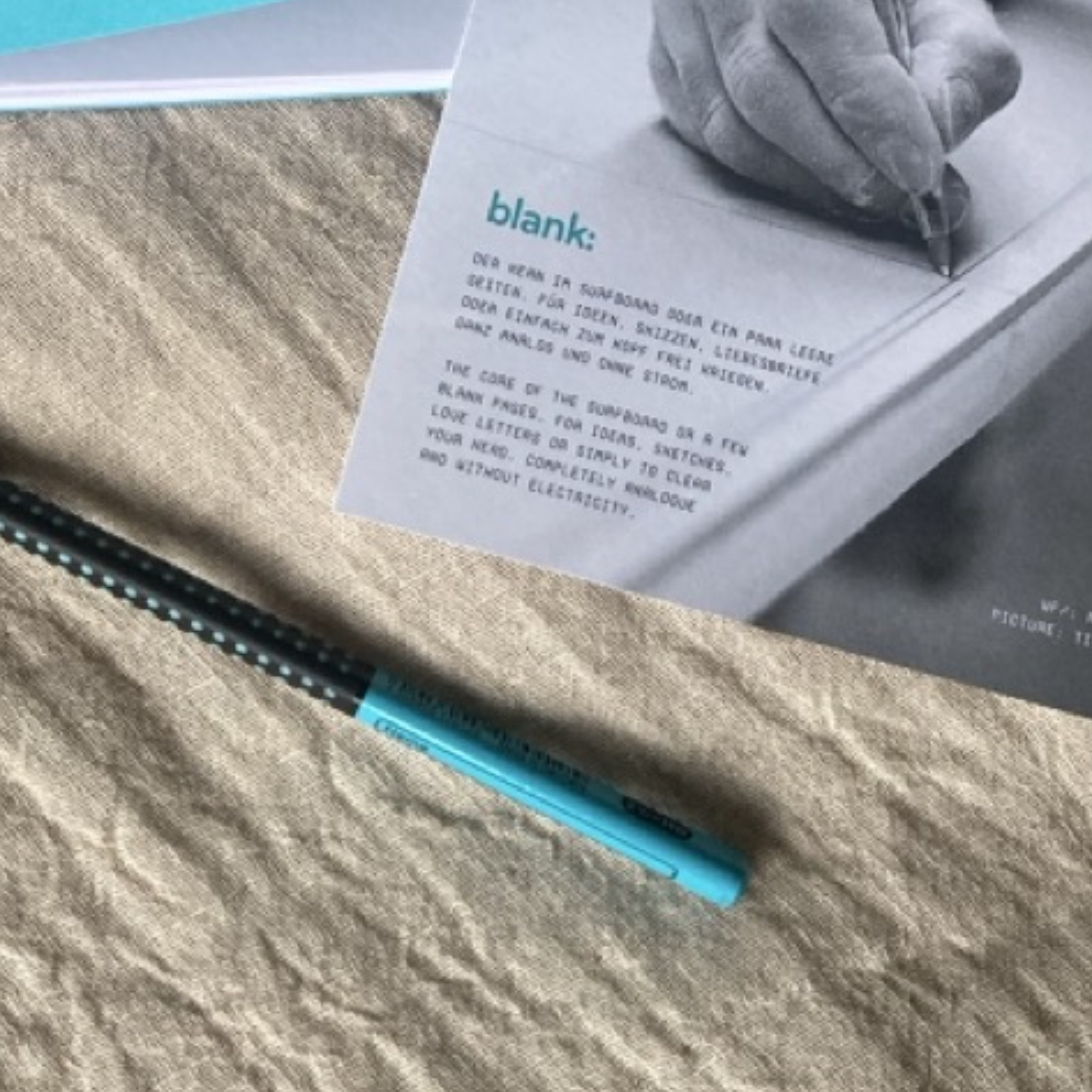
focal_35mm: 67
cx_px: 549
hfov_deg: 25.7
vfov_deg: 24.2
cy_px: -74
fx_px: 2391
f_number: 1.8
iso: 100
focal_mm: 3.99
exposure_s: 1/60
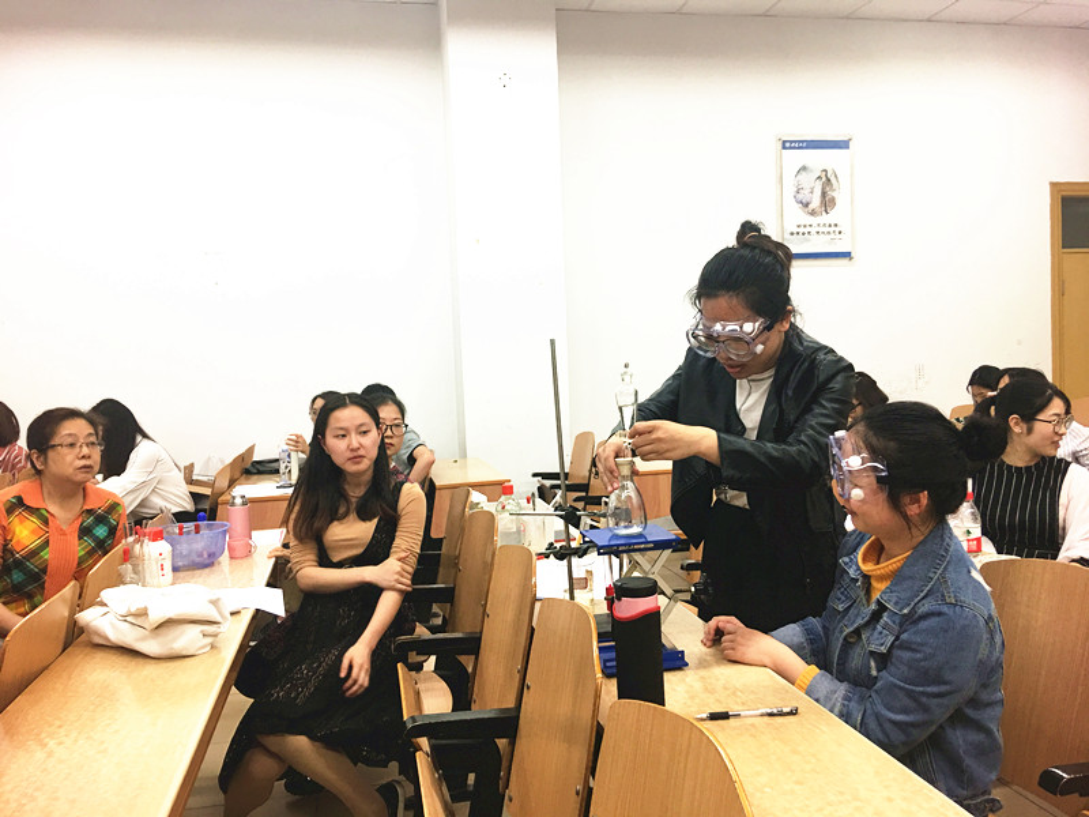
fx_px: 912
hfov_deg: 61.7
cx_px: 544
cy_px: 408
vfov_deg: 48.2
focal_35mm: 29
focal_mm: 4.15
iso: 50
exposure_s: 1/17
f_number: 2.2
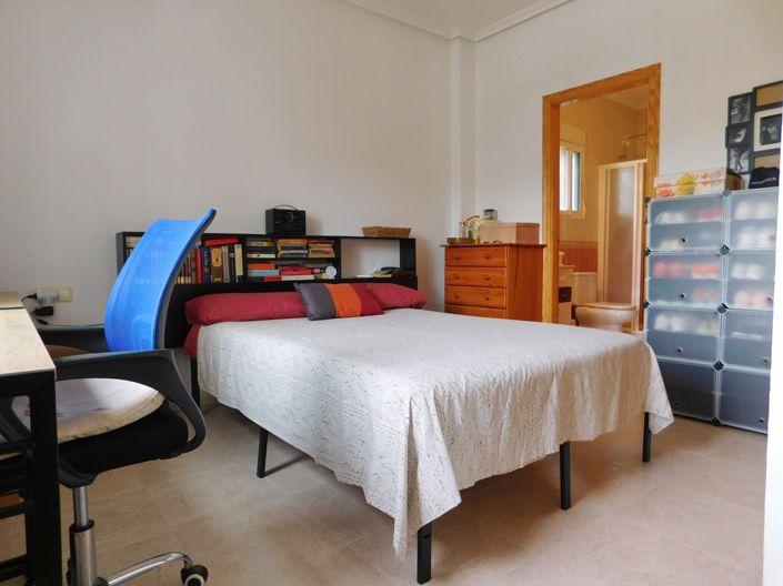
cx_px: 392
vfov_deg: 58.8
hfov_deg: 74.0
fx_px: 520
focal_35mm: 23
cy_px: 293
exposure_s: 1/30
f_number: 3
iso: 200
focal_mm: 4
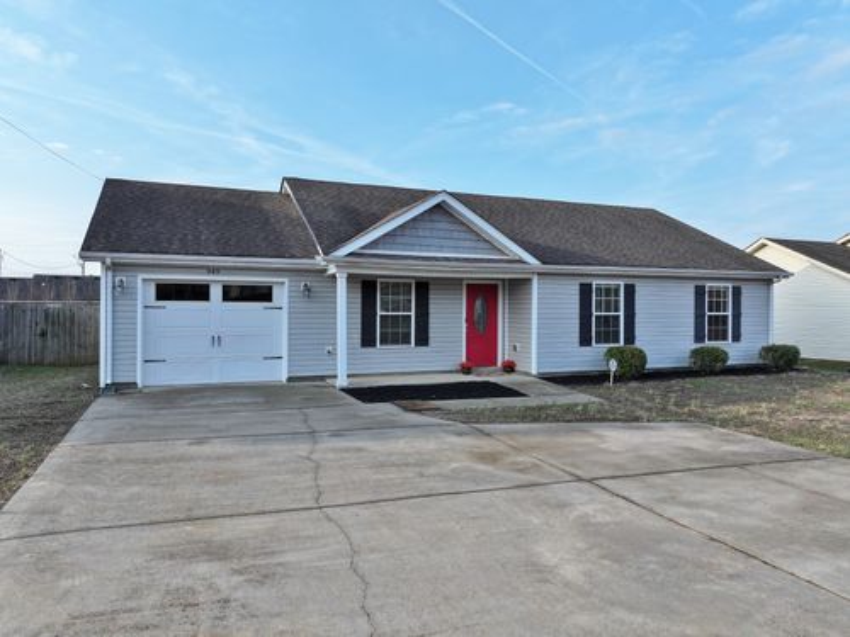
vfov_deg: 56.8
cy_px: 318
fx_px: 589
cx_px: 425
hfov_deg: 71.6
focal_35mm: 24
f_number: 2.8
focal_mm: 12.29
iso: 160
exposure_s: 1/1000
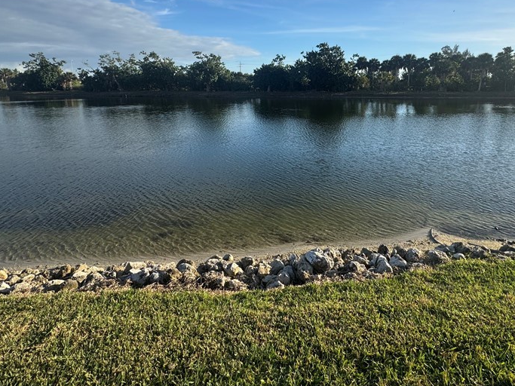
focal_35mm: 21
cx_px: 287
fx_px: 312
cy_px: 124
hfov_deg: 78.7
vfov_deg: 61.7
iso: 40
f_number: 2.2
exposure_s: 1/1256
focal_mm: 2.22
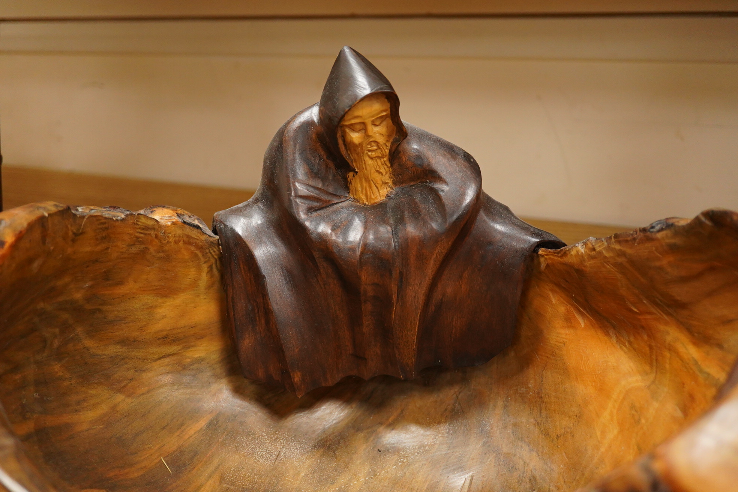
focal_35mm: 45
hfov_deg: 43.6
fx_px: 922
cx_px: 369
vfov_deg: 29.9
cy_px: 246
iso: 2500
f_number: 3.5
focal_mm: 30
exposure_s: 1/200
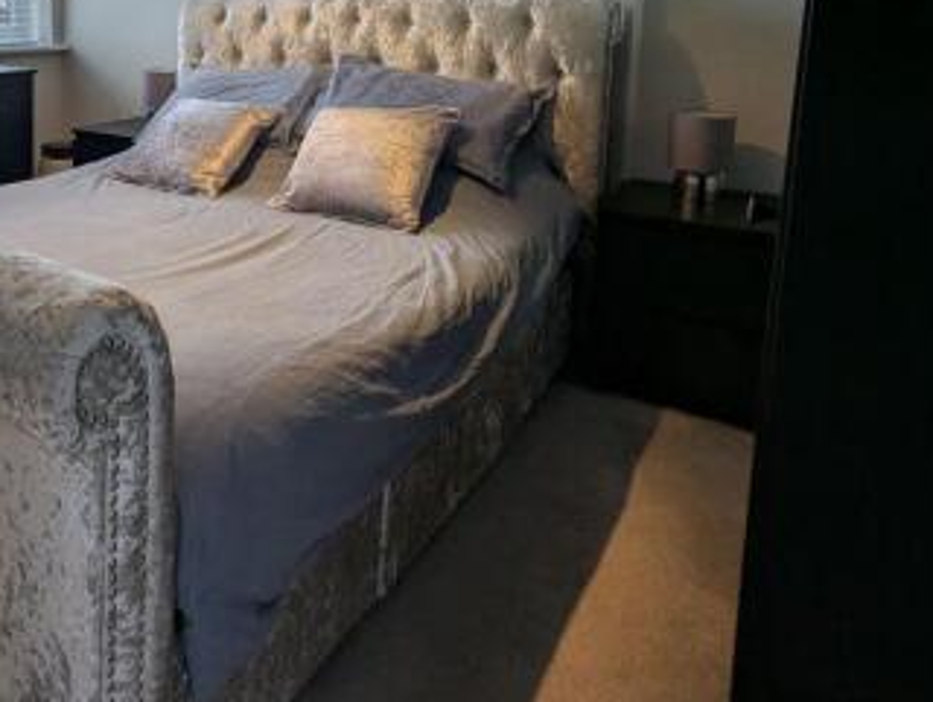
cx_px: 137
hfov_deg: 55.4
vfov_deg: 45.0
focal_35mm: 29
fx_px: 783
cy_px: 103
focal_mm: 2.35
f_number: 2.2
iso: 44
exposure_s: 1/23.8
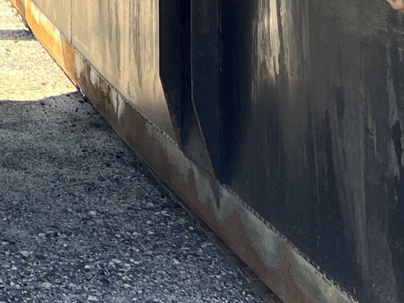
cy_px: -289
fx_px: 1202
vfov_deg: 12.7
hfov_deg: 17.3
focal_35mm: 103
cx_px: -194
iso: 50
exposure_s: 1/466
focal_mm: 5.7
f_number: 1.5
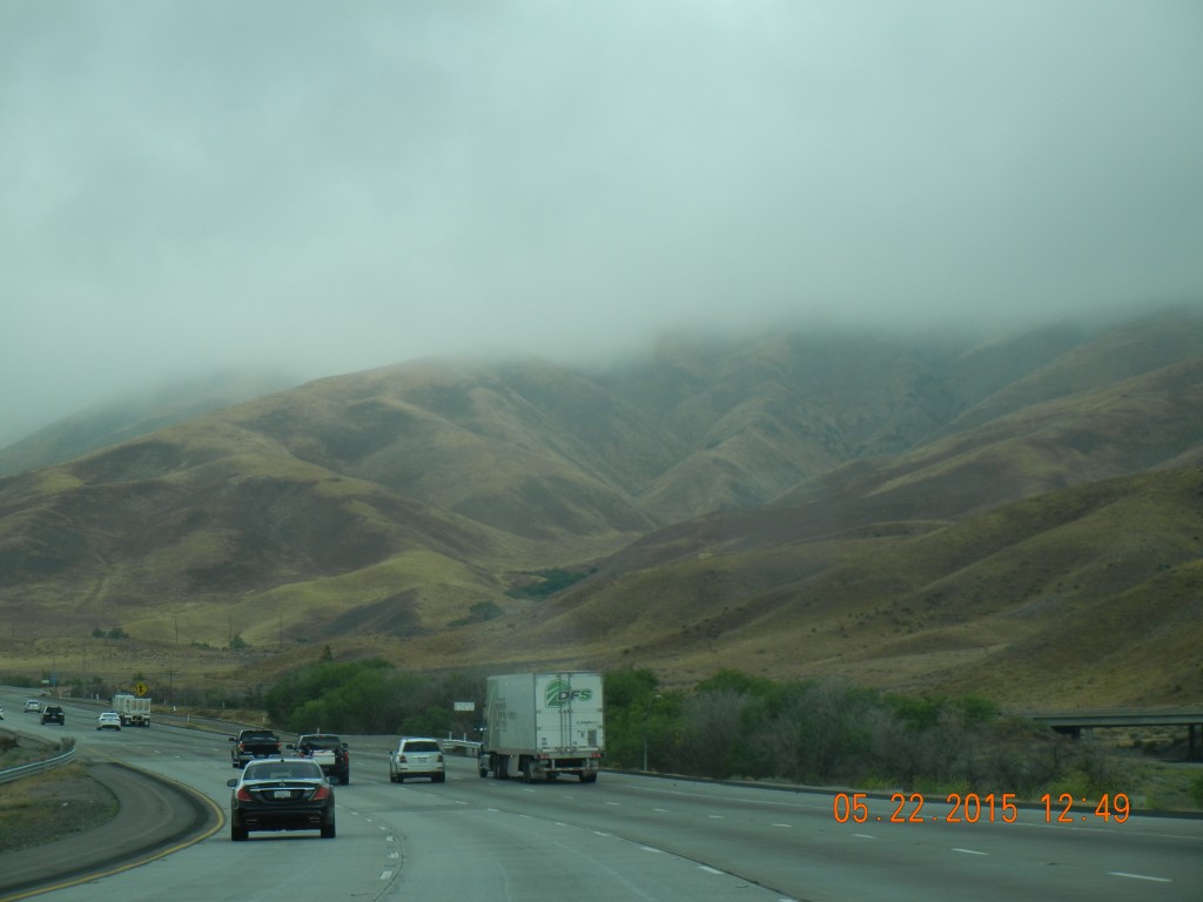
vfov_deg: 11.1
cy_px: 451
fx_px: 4622
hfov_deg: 14.8
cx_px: 602
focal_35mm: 133
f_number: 4.6
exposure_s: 1/540
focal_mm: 24
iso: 160
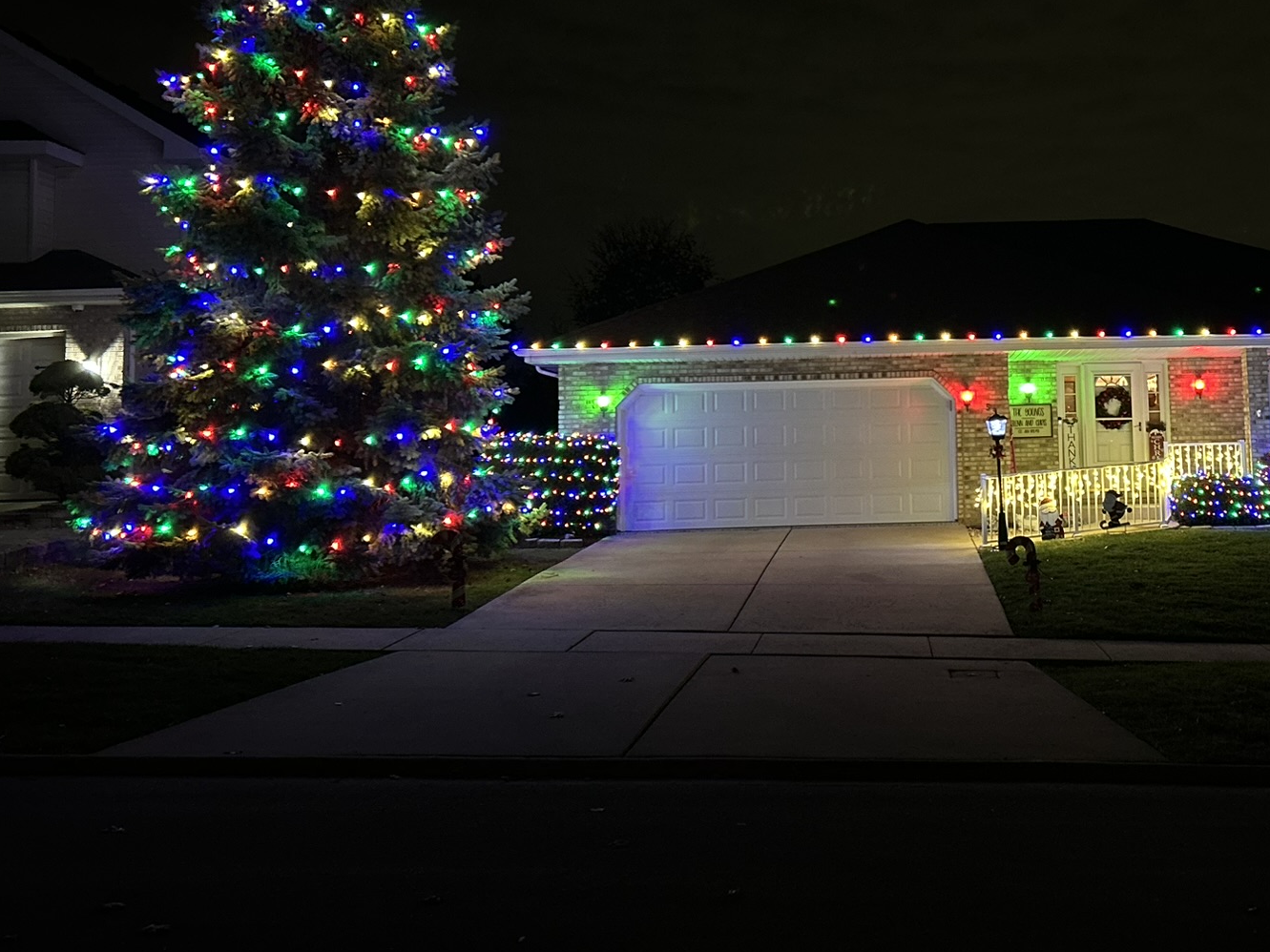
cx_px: 928
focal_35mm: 40
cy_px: 340
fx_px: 1467
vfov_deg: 35.7
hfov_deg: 45.4
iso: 640
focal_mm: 5.7
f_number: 1.5
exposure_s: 1/30
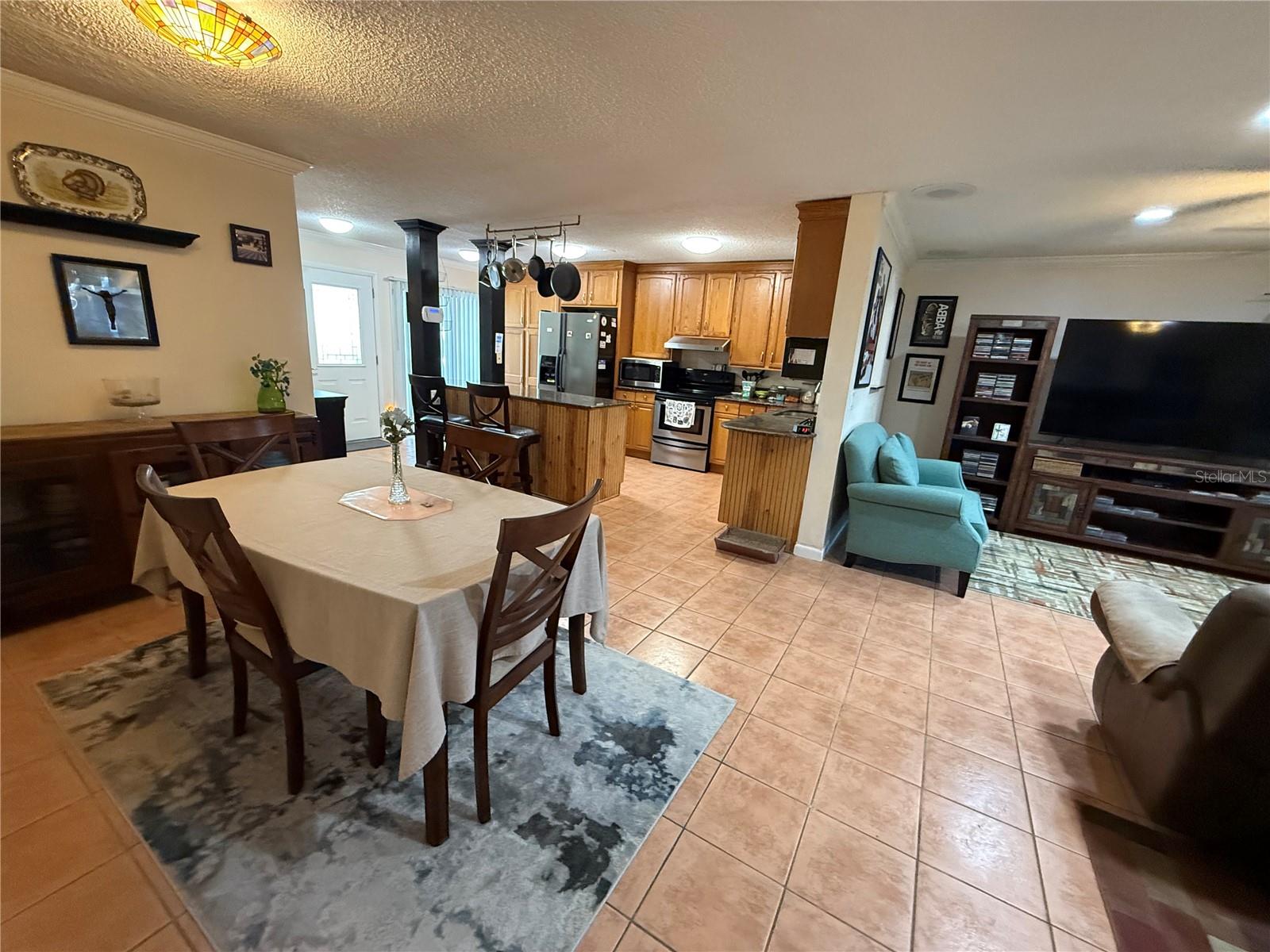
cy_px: 476
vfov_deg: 85.7
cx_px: 635
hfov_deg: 102.1
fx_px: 514
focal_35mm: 14
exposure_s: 1/60
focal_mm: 2.22
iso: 640
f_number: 2.2
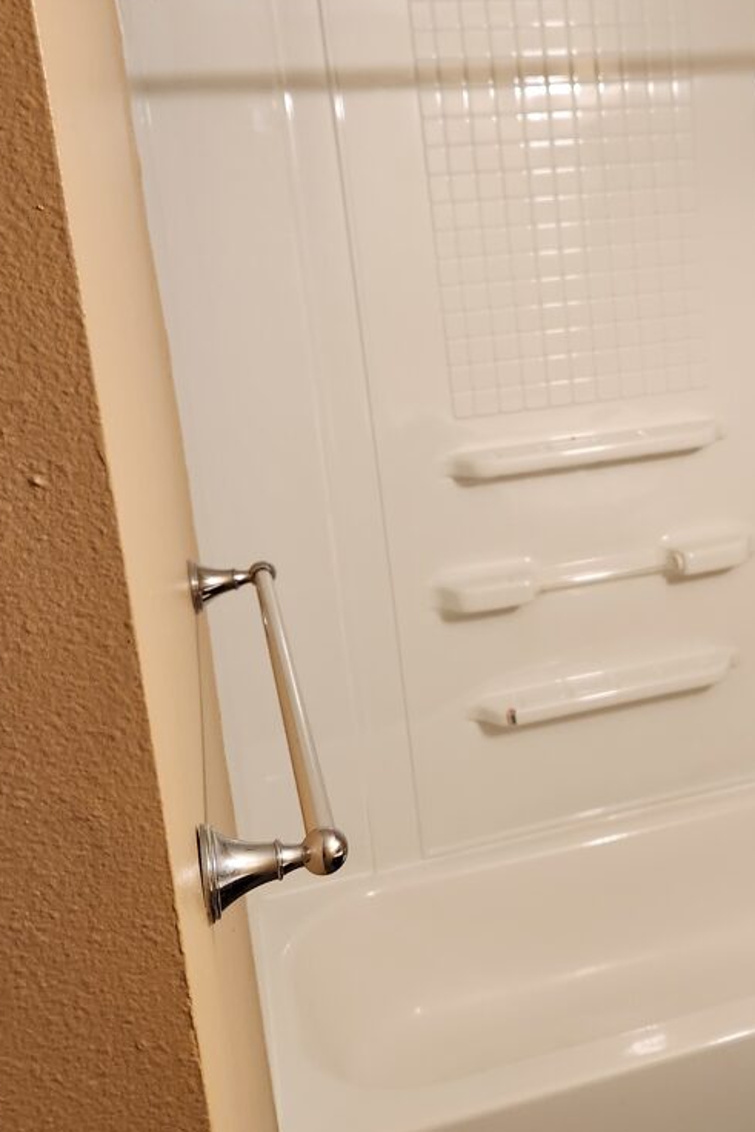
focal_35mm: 39
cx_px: 620
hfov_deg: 33.1
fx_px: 1226
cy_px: 514
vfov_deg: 49.5
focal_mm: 5.4
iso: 250
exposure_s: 1/120
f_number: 1.8
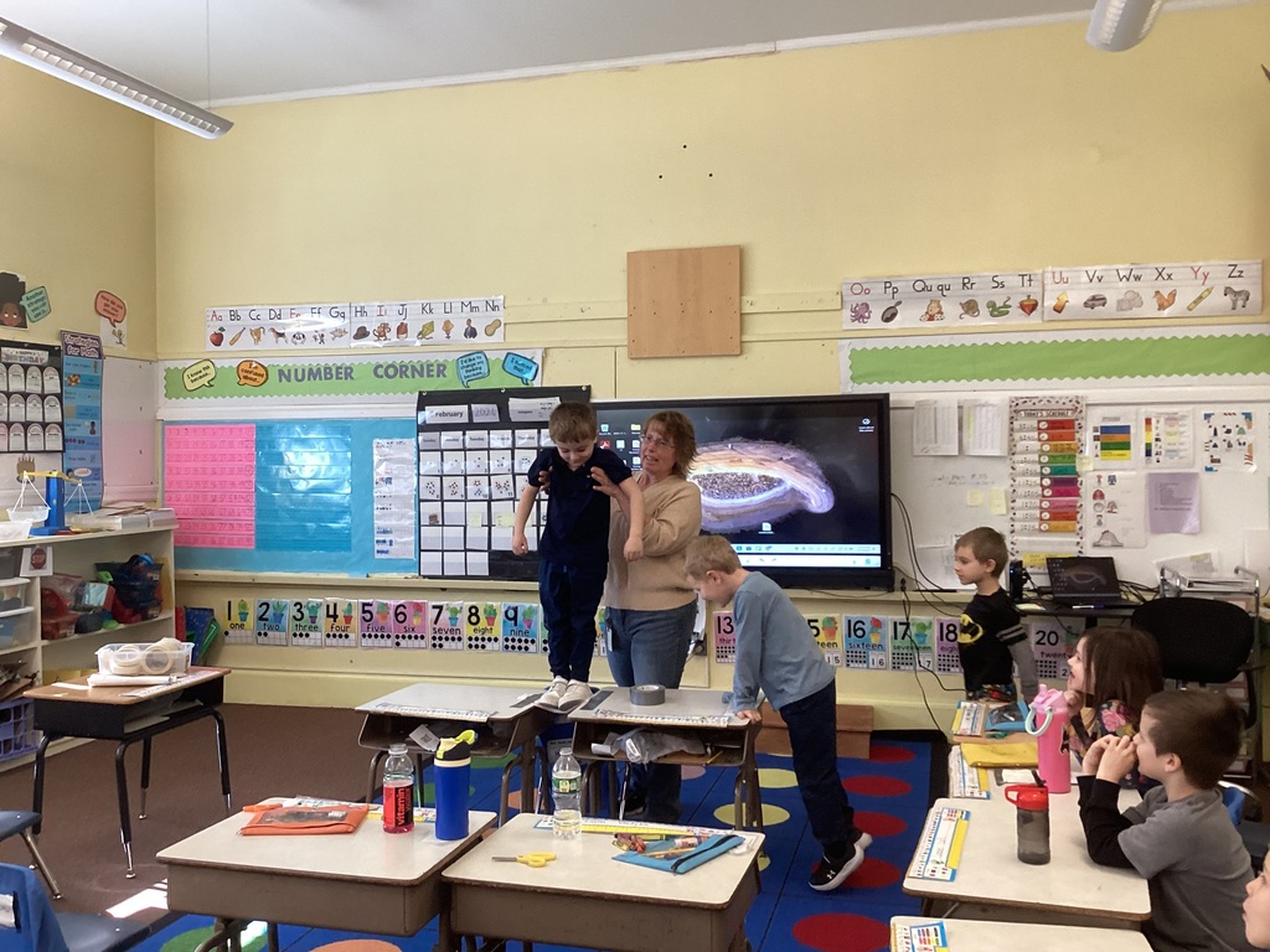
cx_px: 635
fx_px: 1137
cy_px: 476
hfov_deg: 58.4
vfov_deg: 45.4
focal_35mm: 31
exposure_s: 1/60
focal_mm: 3.3
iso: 160
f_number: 2.4
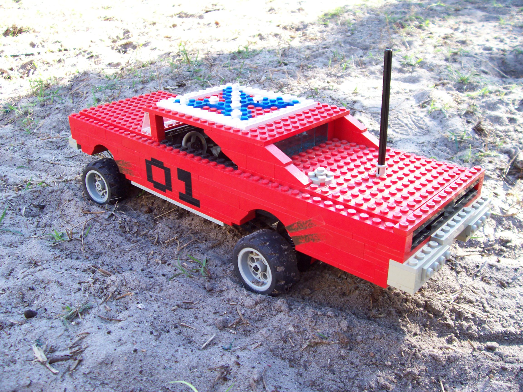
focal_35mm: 34
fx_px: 514
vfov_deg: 41.8
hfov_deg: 54.0
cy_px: 196
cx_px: 262
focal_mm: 5.6
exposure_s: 1/94.7
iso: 80
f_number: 2.7
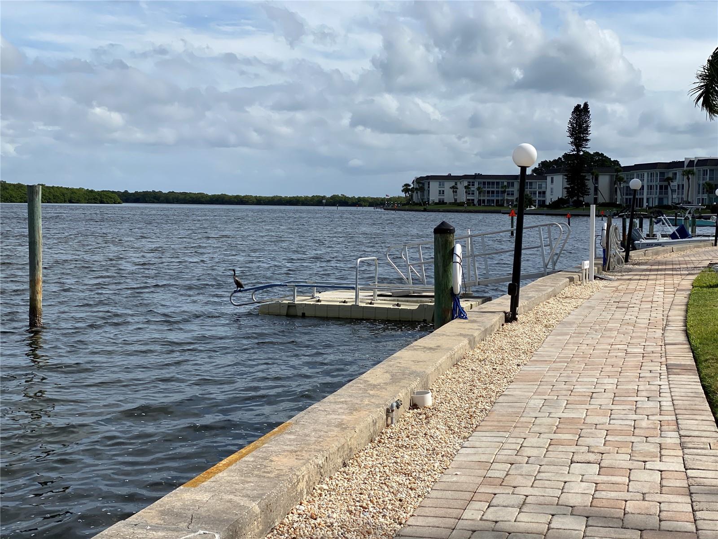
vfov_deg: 28.0
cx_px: 359
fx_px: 1079
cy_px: 270
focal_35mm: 52
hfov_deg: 36.8
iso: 20
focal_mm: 6
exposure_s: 1/2817
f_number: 2
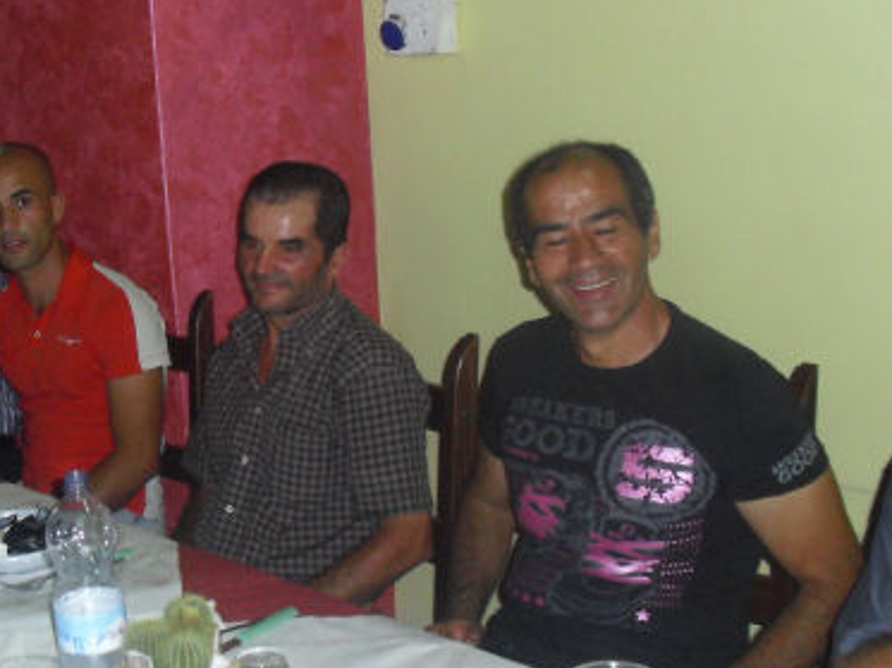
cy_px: 381
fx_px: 1467
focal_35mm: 57
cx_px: 253
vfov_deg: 25.6
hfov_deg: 33.3
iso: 400
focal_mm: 6.3
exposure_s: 1/60
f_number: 3.1
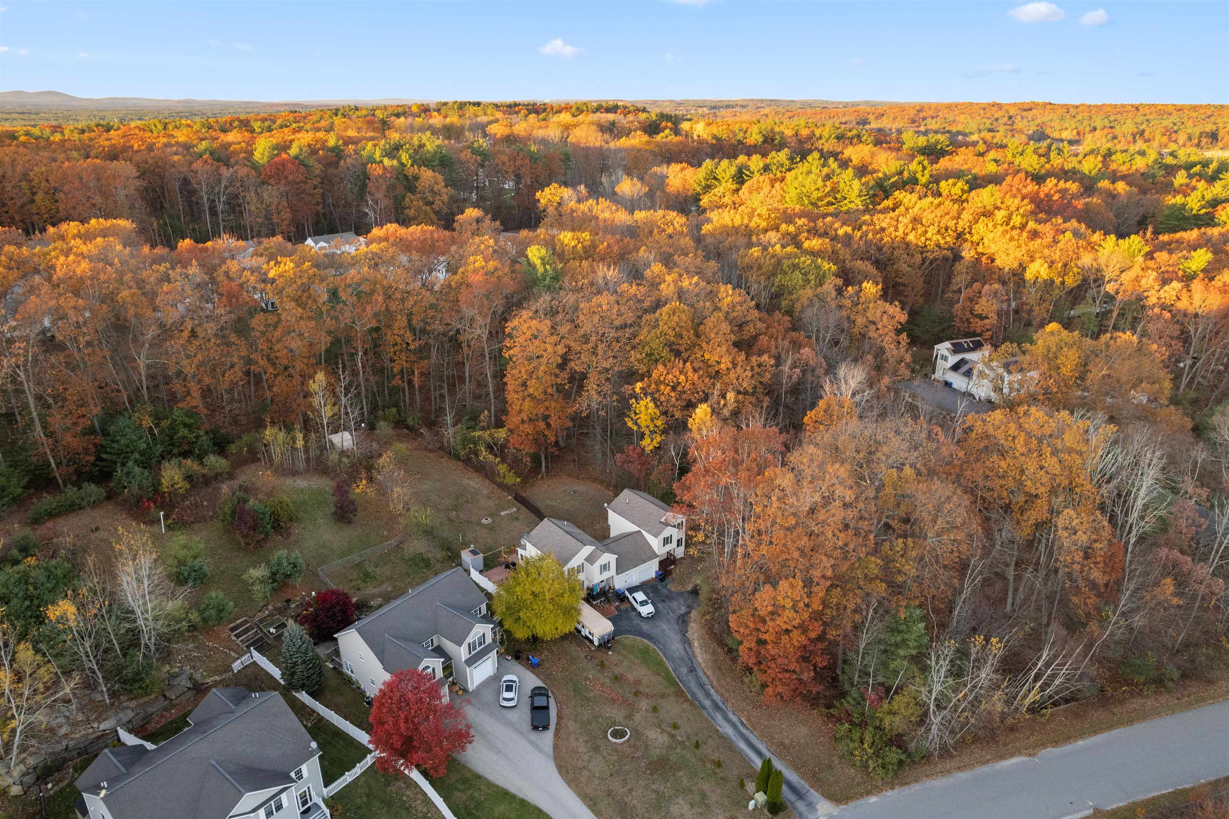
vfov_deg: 57.2
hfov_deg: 78.6
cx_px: 614
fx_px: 751
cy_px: 410
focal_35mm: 22
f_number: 2.8
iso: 200
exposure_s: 1/15
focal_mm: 8.38
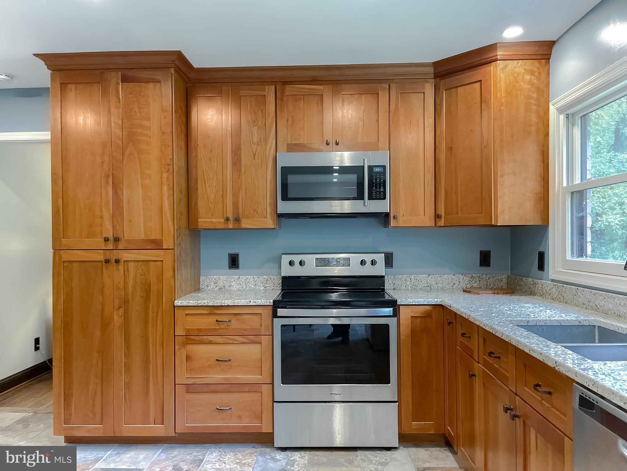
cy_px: 236
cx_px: 314
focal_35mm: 26
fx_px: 471
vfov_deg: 53.1
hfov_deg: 67.3
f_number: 1.6
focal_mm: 5.1
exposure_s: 1/60
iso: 200
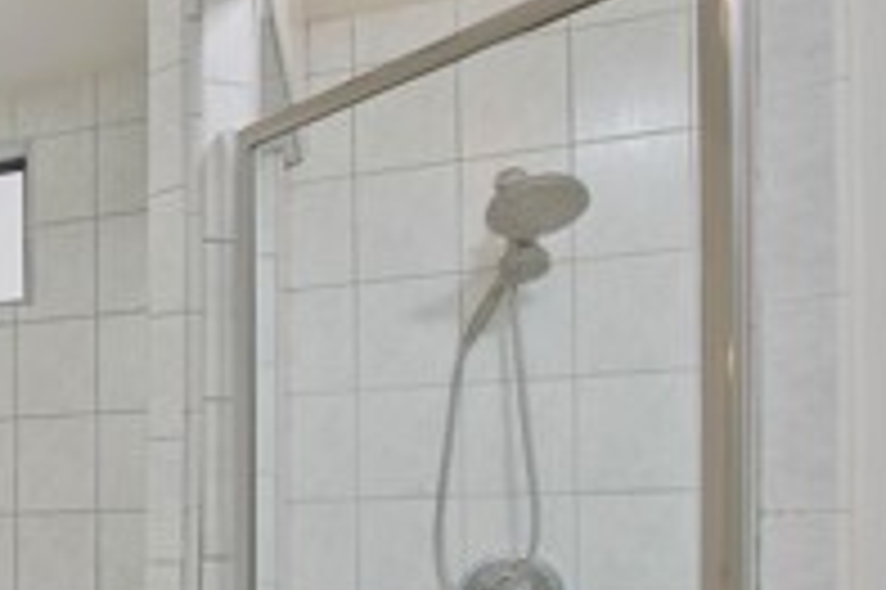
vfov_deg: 25.2
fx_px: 1279
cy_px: 529
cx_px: -481
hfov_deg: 26.3
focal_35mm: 52
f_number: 5.6
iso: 400
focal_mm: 16
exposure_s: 1/200
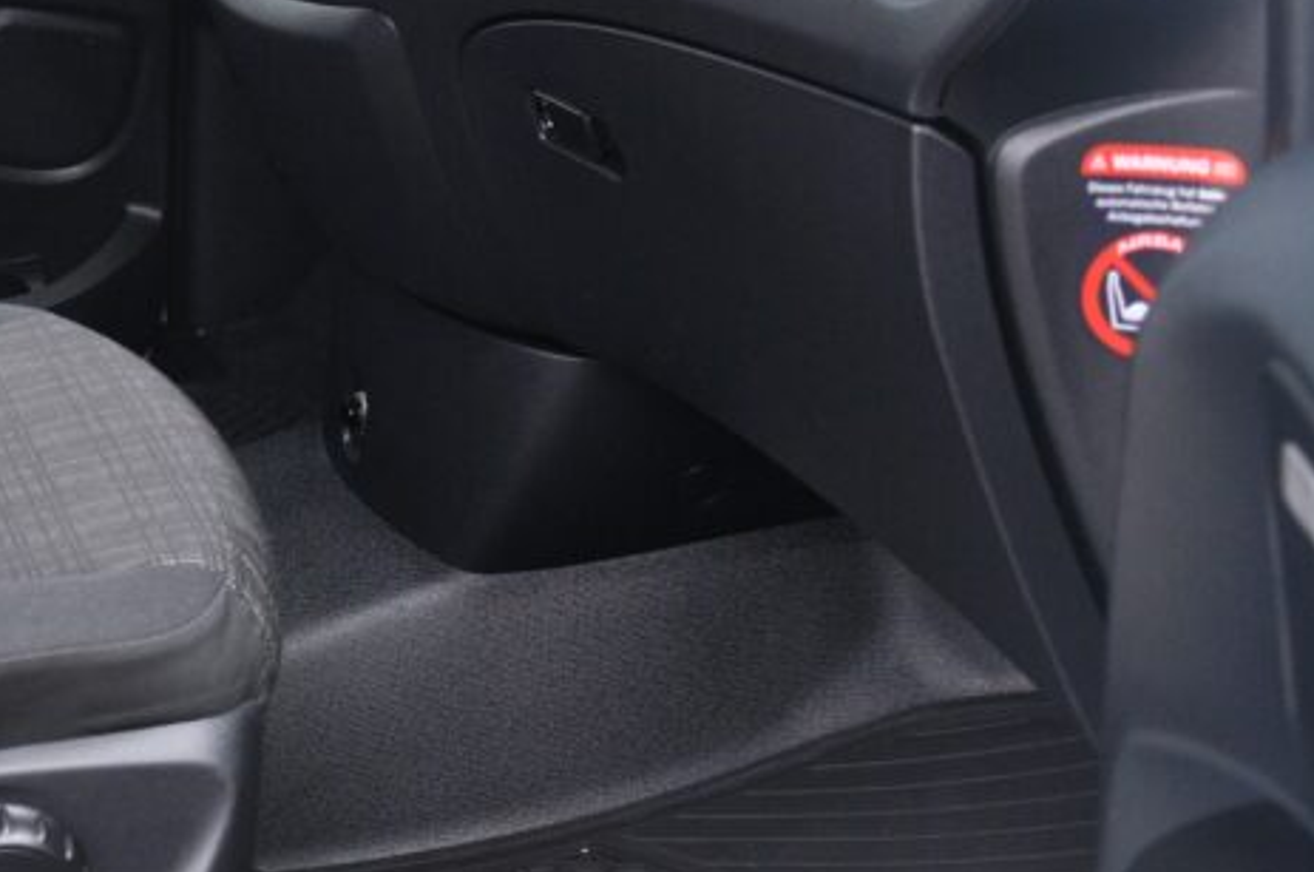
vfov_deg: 18.4
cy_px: 128
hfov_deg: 26.0
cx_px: -60
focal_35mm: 73
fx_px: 2660
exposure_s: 1/15
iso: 500
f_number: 3.8
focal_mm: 22
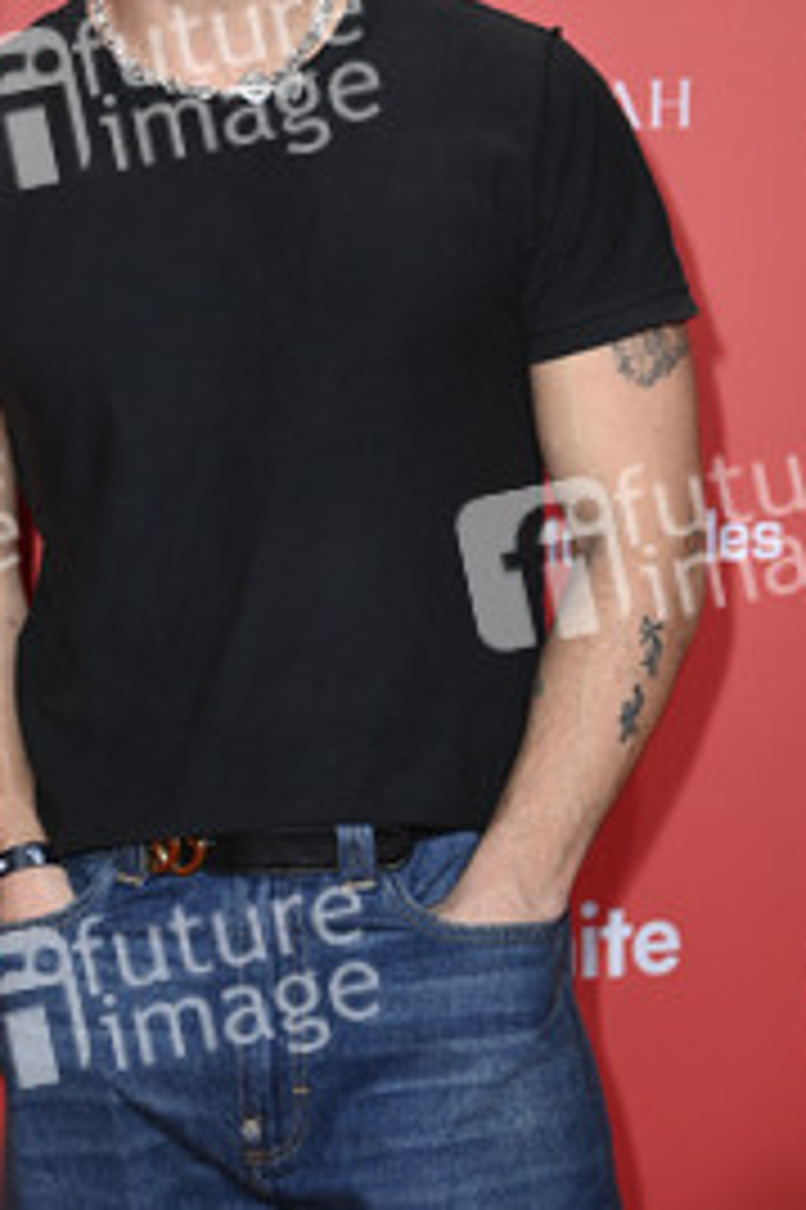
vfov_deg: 15.3
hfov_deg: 10.2
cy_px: 319
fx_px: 4506
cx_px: 279
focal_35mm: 134
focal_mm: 90
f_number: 5.3
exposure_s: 1/250
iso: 800
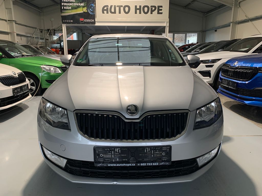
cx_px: 131
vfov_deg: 53.1
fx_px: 197
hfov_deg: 67.3
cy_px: 98
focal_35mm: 26
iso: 100
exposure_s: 1/60
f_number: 1.8
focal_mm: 4.25
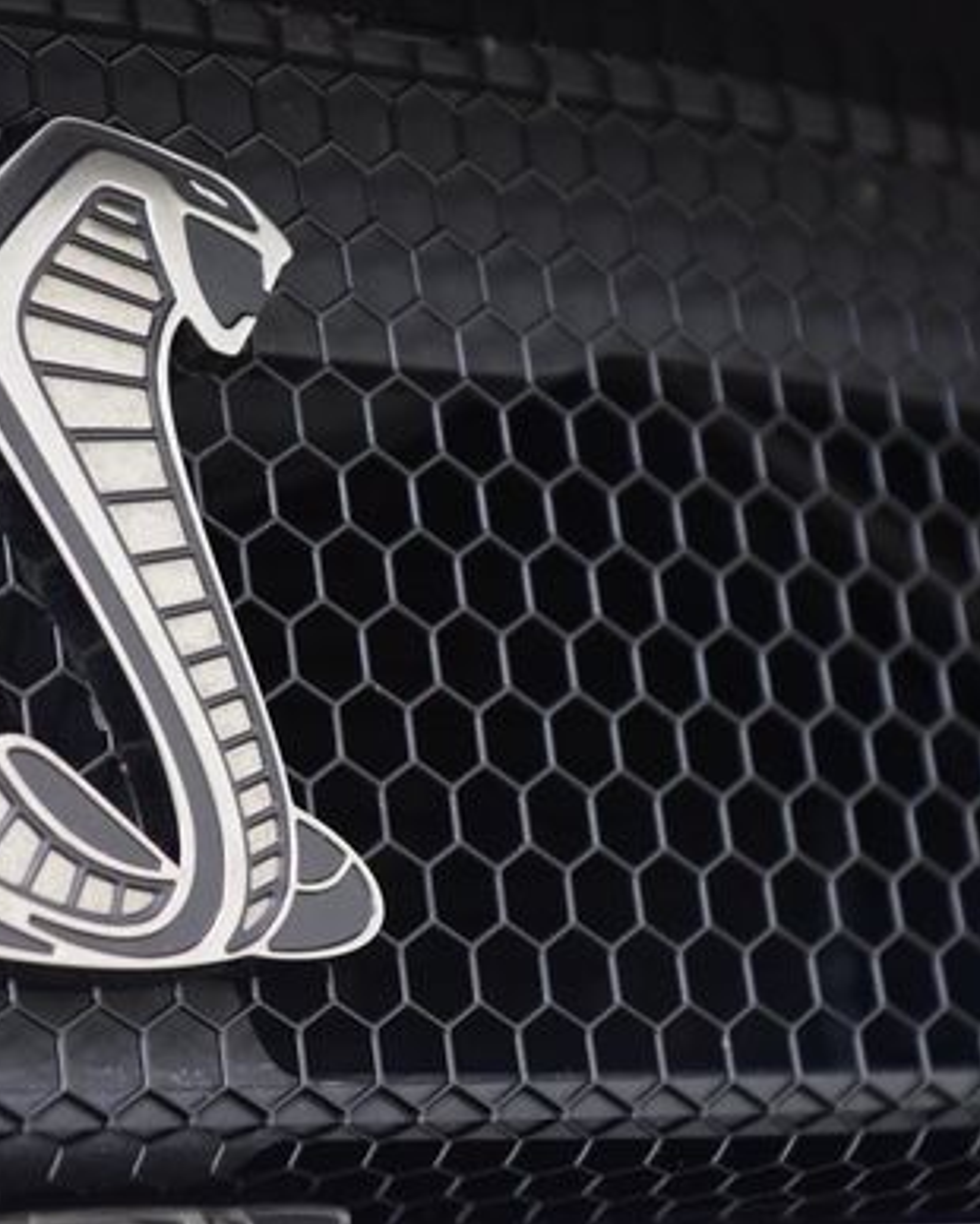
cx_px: 152
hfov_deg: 9.5
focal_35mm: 163
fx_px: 5905
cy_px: 621
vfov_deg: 11.8
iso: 1600
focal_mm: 70
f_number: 4
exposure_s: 1/30
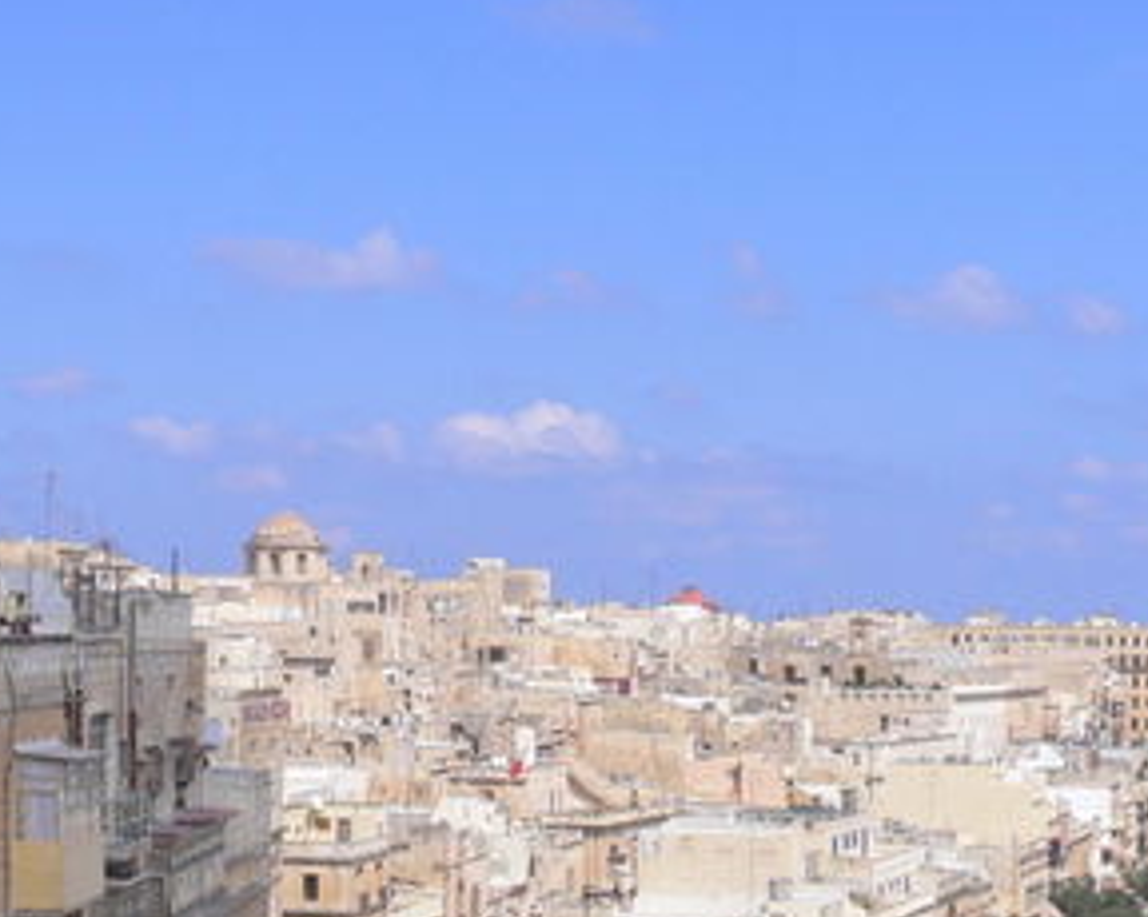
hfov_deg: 25.0
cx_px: 383
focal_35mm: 76
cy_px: 813
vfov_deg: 19.8
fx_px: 2580
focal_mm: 5.8
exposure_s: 1/500
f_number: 5.6
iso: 80
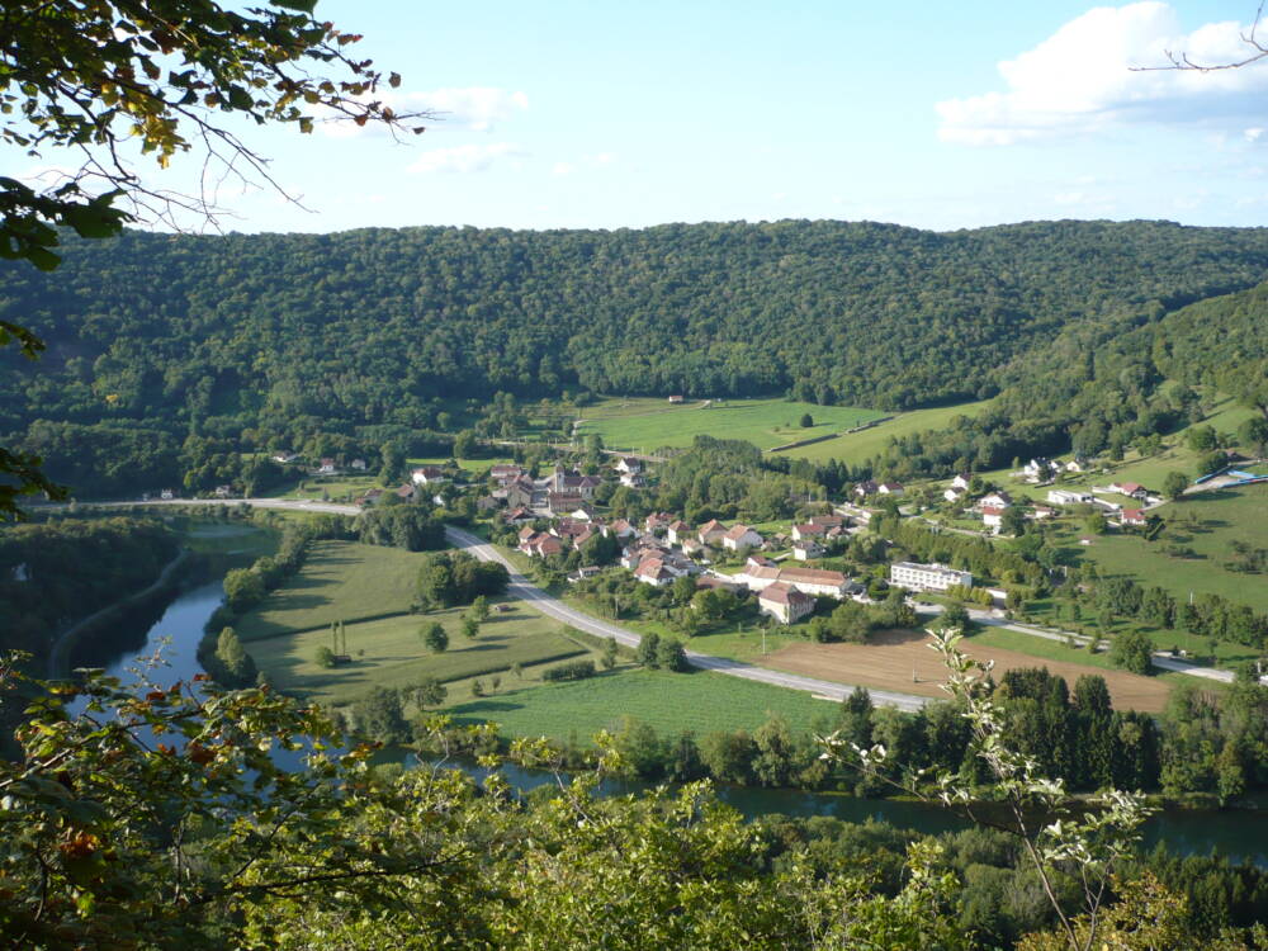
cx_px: 634
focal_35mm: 35
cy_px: 476
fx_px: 1282
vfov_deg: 40.7
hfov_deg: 52.6
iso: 100
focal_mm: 5.8
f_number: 2.8
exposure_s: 1/500
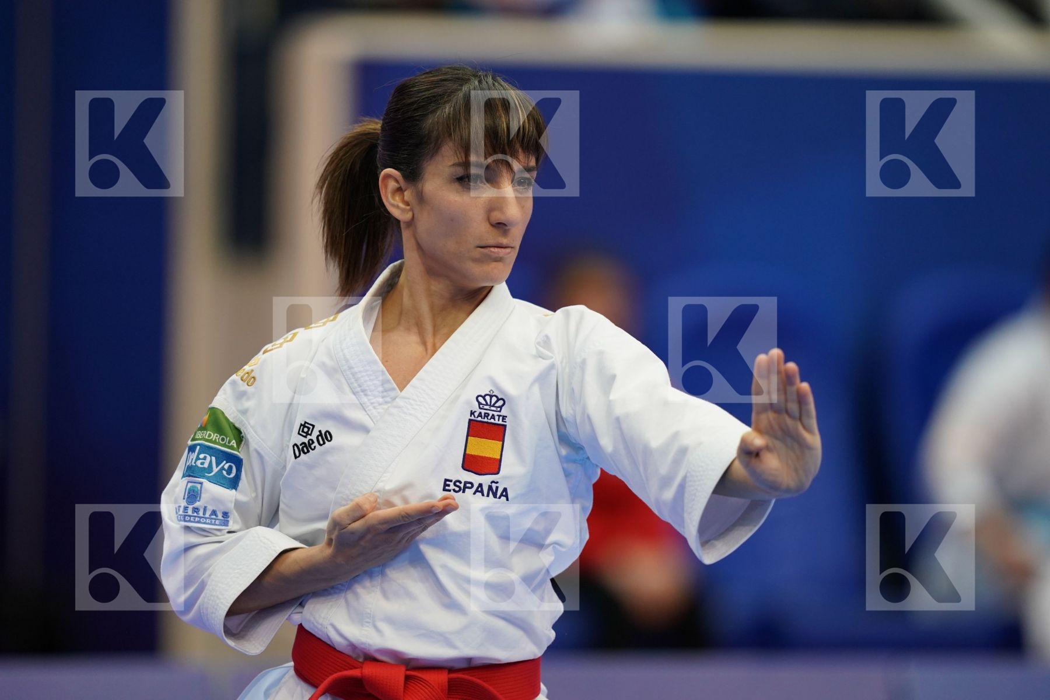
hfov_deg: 5.2
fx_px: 11666
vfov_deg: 3.4
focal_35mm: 400
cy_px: 350
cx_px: 525
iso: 1600
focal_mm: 400
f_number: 2.8
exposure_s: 1/500
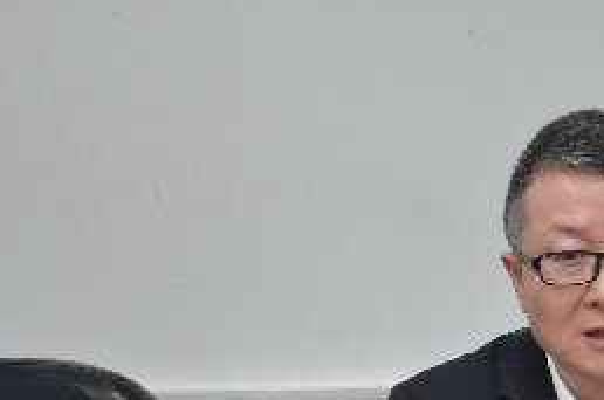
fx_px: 1641
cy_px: 461
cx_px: 612
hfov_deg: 20.2
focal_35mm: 98
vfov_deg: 13.6
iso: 500
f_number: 4
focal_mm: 28
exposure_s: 1/45
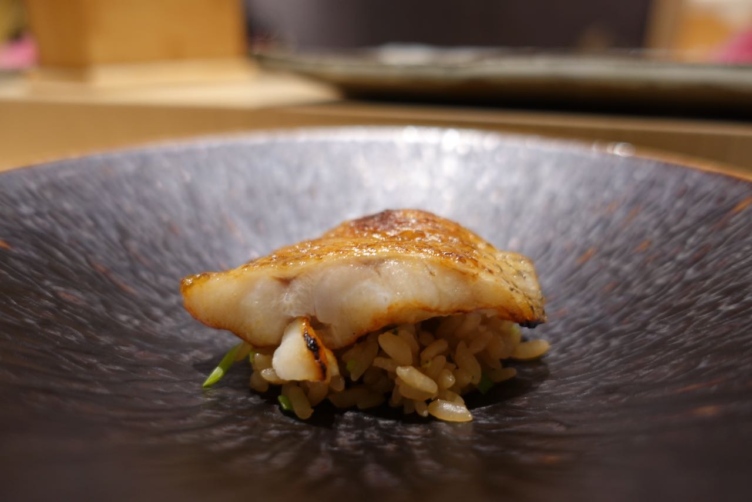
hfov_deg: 73.7
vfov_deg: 53.2
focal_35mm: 24
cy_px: 251
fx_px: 501
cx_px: 376
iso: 160
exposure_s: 1/30
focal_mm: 8.8
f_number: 1.8
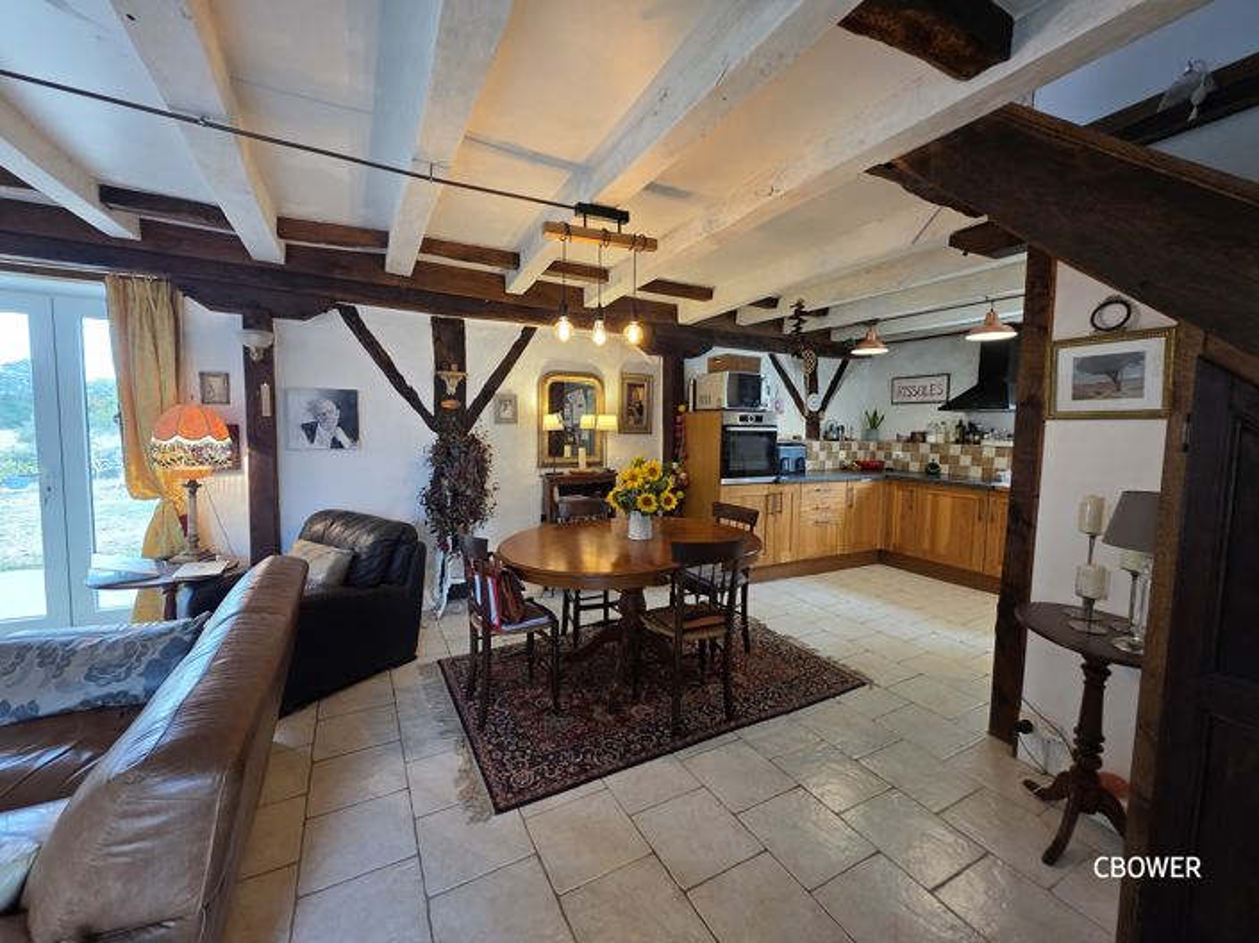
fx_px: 473
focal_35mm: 13
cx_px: 630
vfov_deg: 89.9
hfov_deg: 106.2
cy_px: 472
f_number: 1.9
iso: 200
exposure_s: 1/100
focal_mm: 2.2
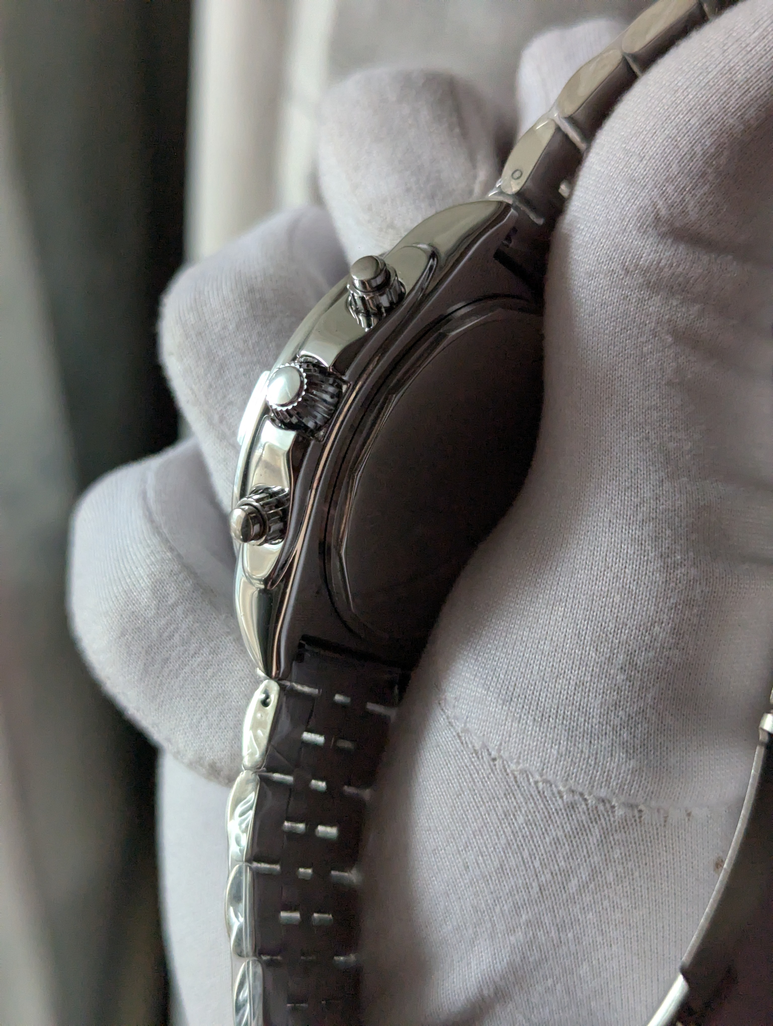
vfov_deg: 39.6
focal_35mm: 48
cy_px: 513
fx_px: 1426
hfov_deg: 30.3
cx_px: 386
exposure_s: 1/197
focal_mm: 6.81
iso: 763
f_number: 1.85
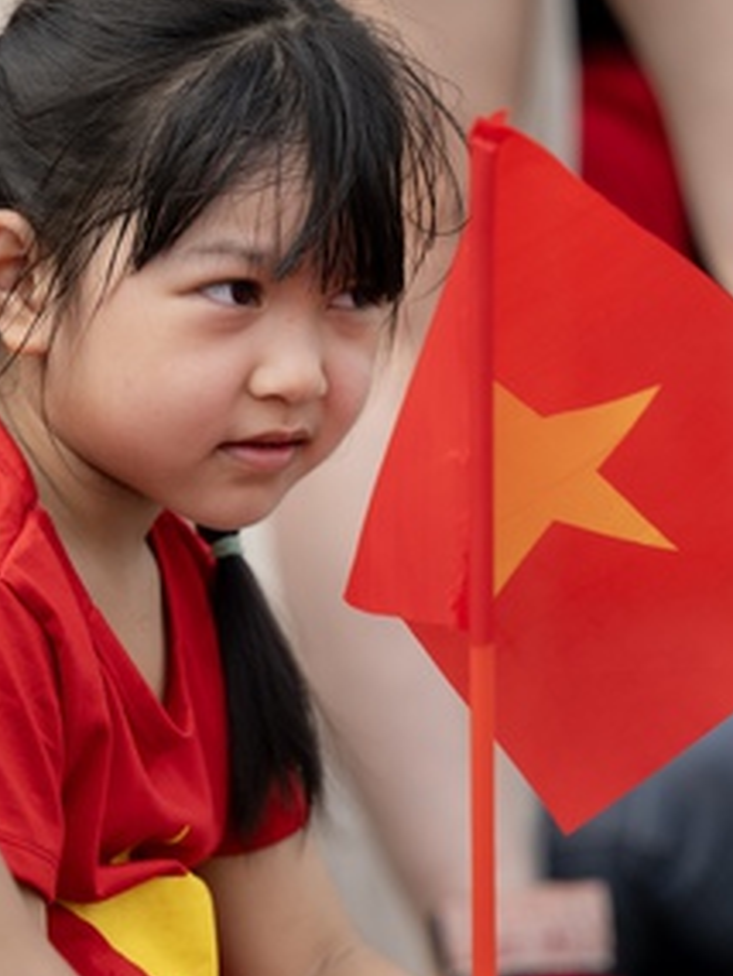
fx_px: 9141
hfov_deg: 4.6
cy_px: 495
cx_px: 363
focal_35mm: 324
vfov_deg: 6.1
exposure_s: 1/1000
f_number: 2.8
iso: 250
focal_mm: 150
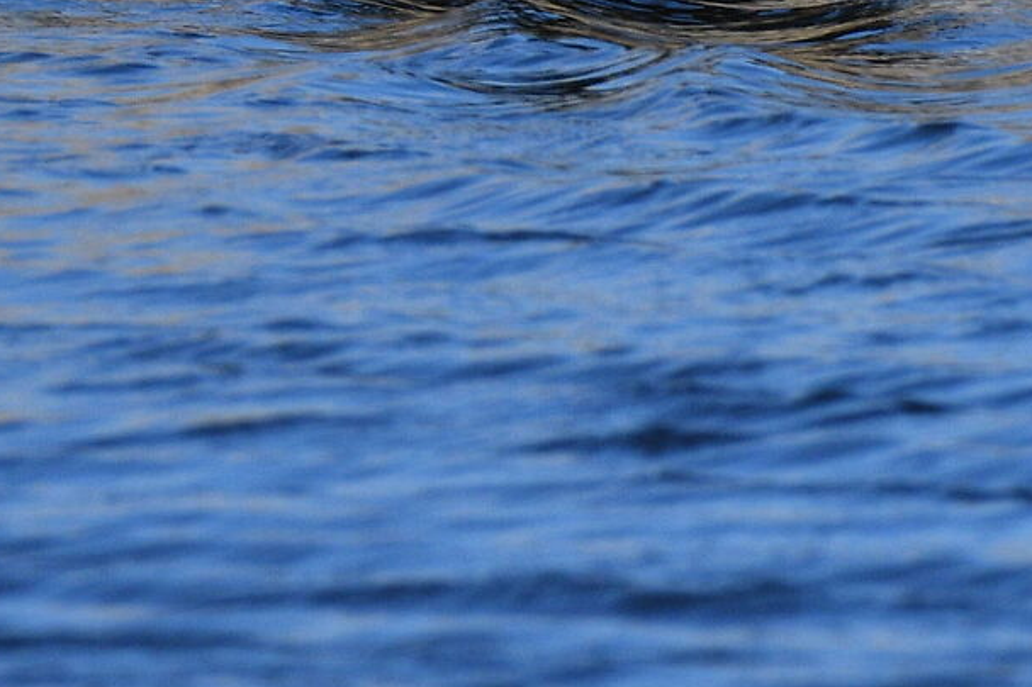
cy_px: -300
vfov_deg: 0.5
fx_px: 84825
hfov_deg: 0.7
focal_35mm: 2960
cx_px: 468
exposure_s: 1/1600
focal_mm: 500
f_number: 11
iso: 400
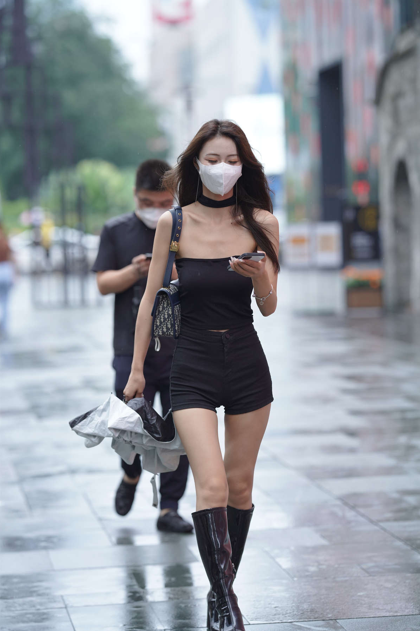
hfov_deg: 10.1
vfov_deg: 15.1
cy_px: 315
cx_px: 211
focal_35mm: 136
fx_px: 2380
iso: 500
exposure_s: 1/640
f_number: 2.8
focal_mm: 135
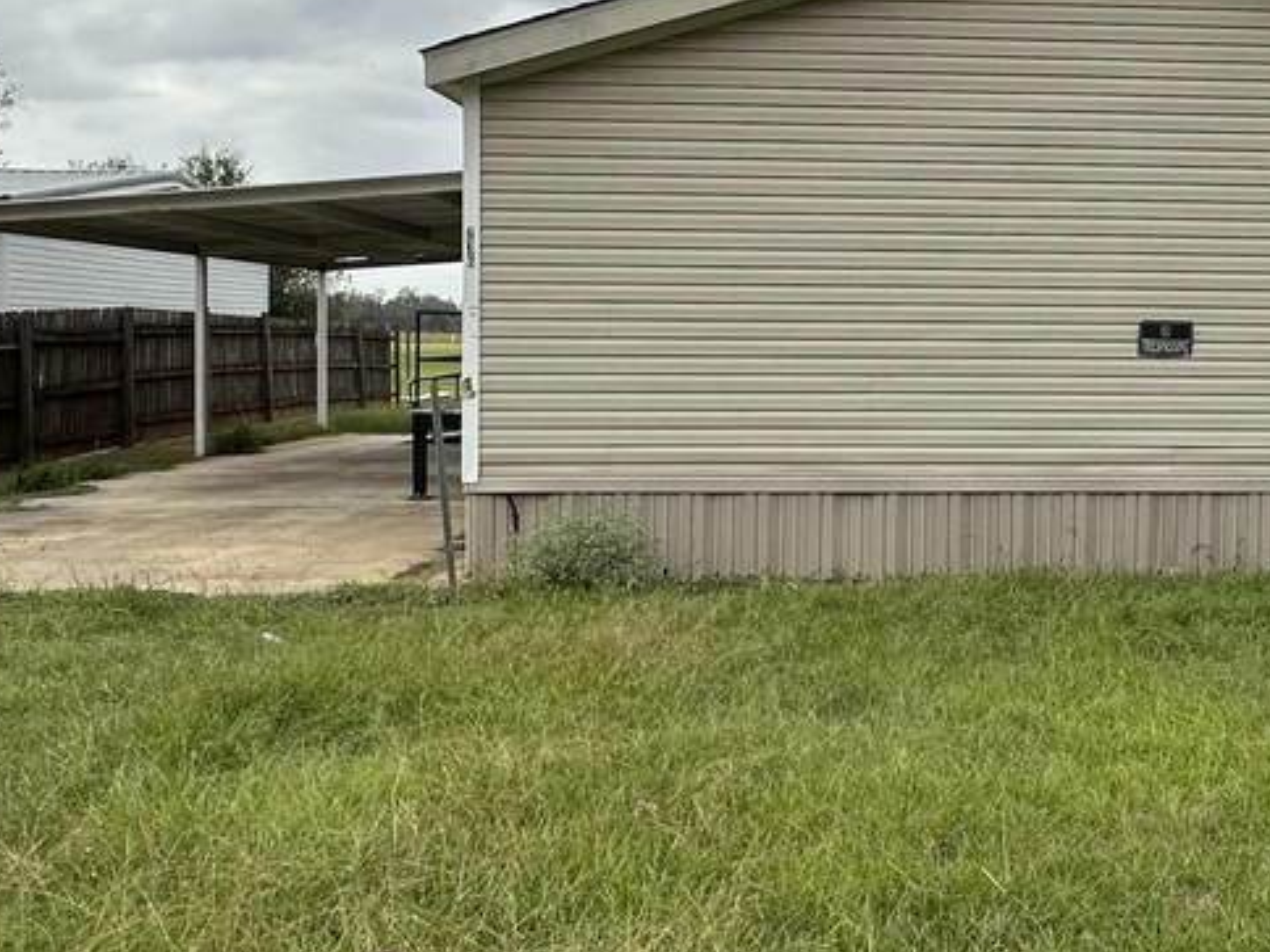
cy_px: 349
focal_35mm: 37
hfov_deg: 48.5
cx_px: 926
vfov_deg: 38.4
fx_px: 1357
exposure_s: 1/1006
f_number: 2.2
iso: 40
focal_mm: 2.22
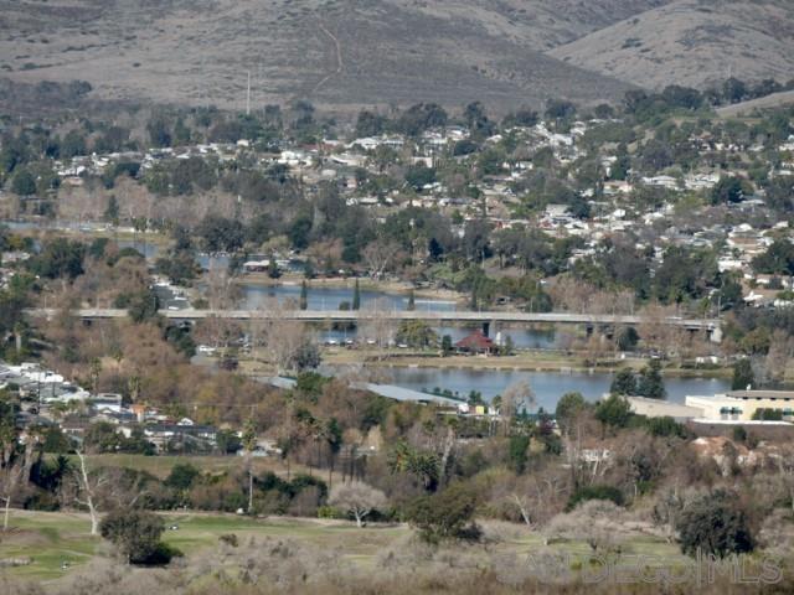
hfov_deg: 7.9
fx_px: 5734
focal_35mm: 250
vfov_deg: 5.9
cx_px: 397
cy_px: 298
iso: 200
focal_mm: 125
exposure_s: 1/1000
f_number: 5.5
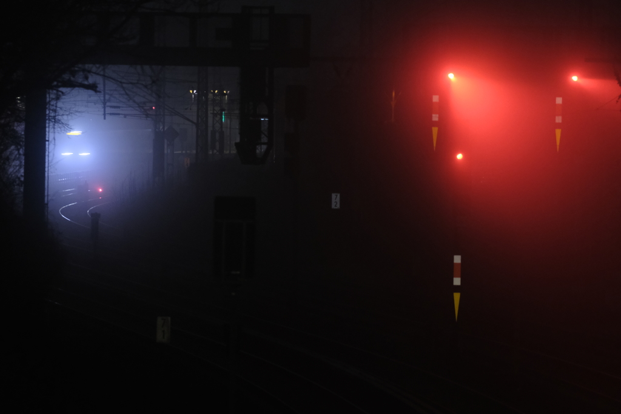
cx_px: 310
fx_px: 7746
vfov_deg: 3.1
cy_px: 207
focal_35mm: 449
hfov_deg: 4.6
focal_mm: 299.3
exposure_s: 1/1.6
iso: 3200
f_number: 6.3
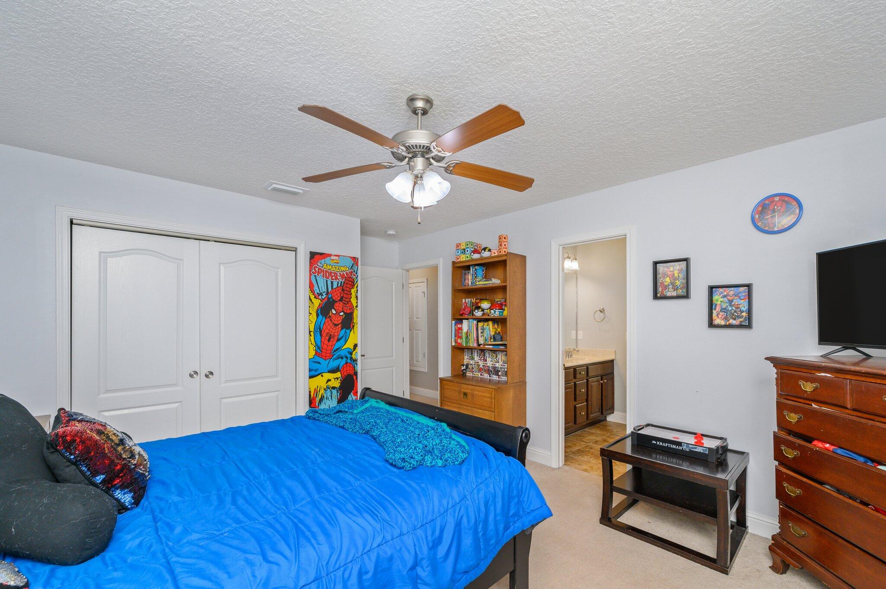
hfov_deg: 104.3
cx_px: 443
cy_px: 294
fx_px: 344
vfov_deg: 81.1
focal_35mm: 14
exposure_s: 1/30
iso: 320
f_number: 9
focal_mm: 14
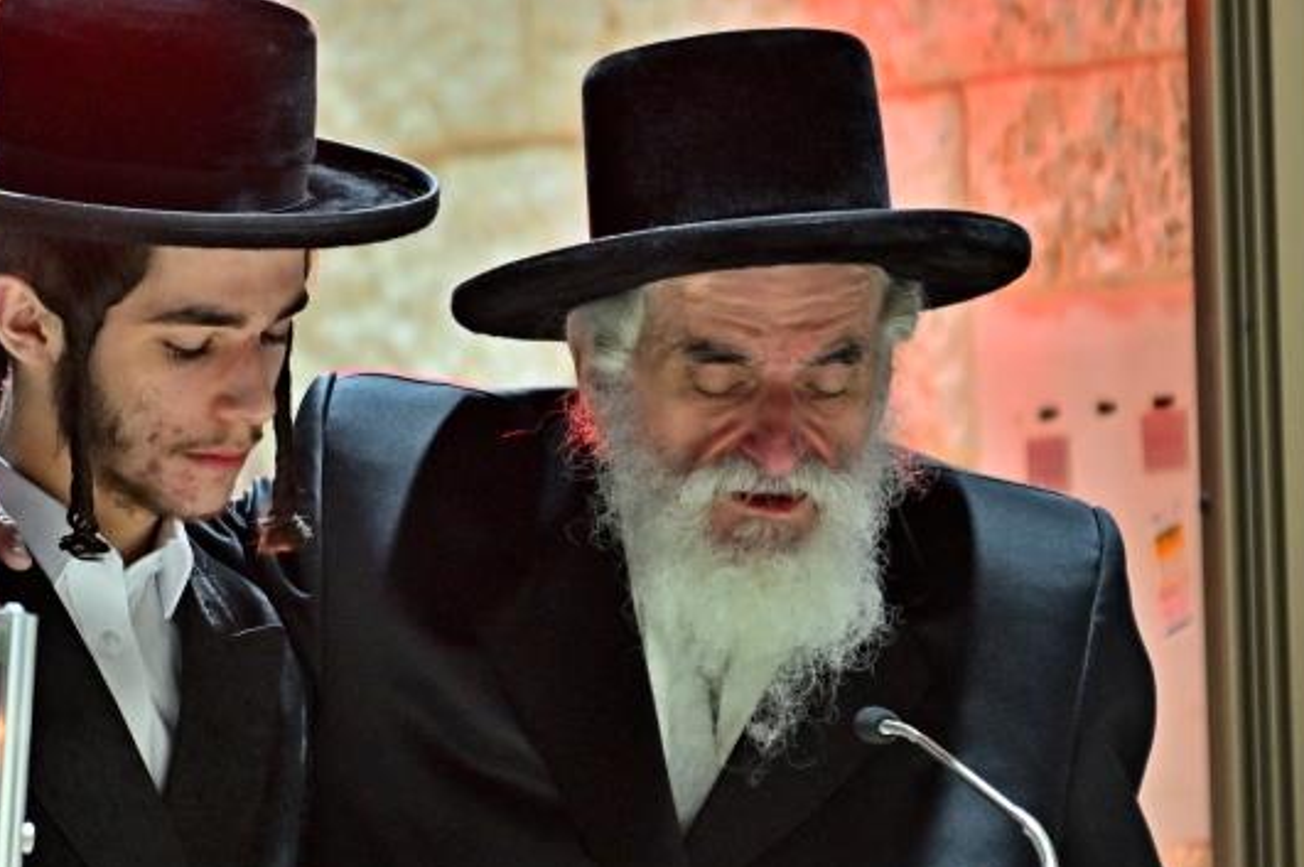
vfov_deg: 2.4
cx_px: 476
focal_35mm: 579
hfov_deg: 3.6
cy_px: 324
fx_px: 20953
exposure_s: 1/250
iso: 800
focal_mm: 200
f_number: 2.8
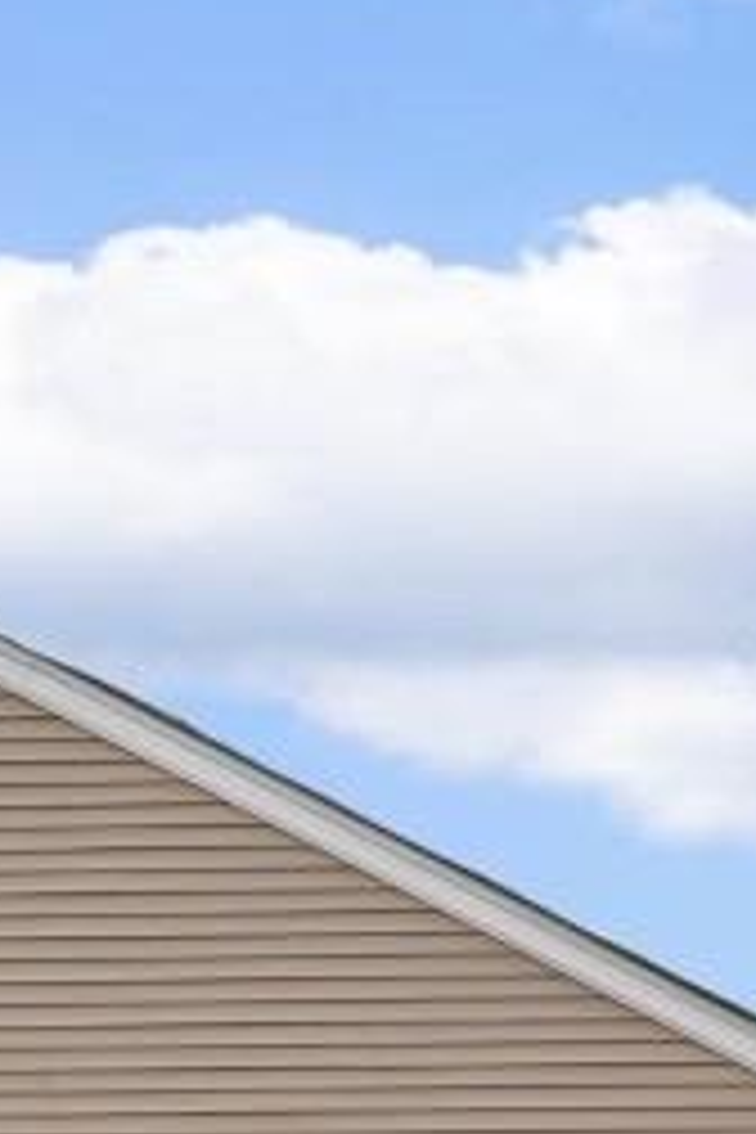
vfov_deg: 14.6
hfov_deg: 8.0
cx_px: 2817
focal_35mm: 122
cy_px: 2084
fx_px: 3843
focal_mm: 13
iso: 100
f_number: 8
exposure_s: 1/250
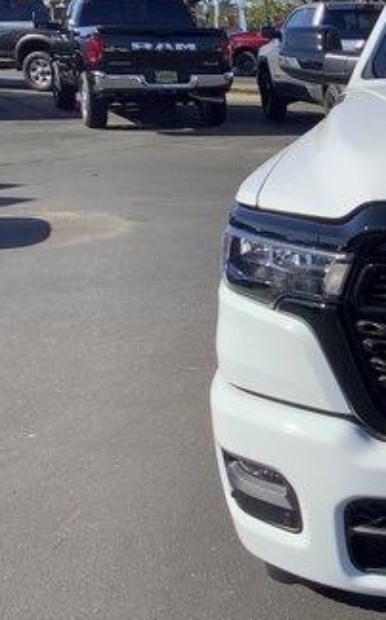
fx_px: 1096
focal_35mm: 65
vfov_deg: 31.5
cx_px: 602
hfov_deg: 17.6
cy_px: 285
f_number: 2.4
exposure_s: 1/1314
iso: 25
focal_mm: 3.3
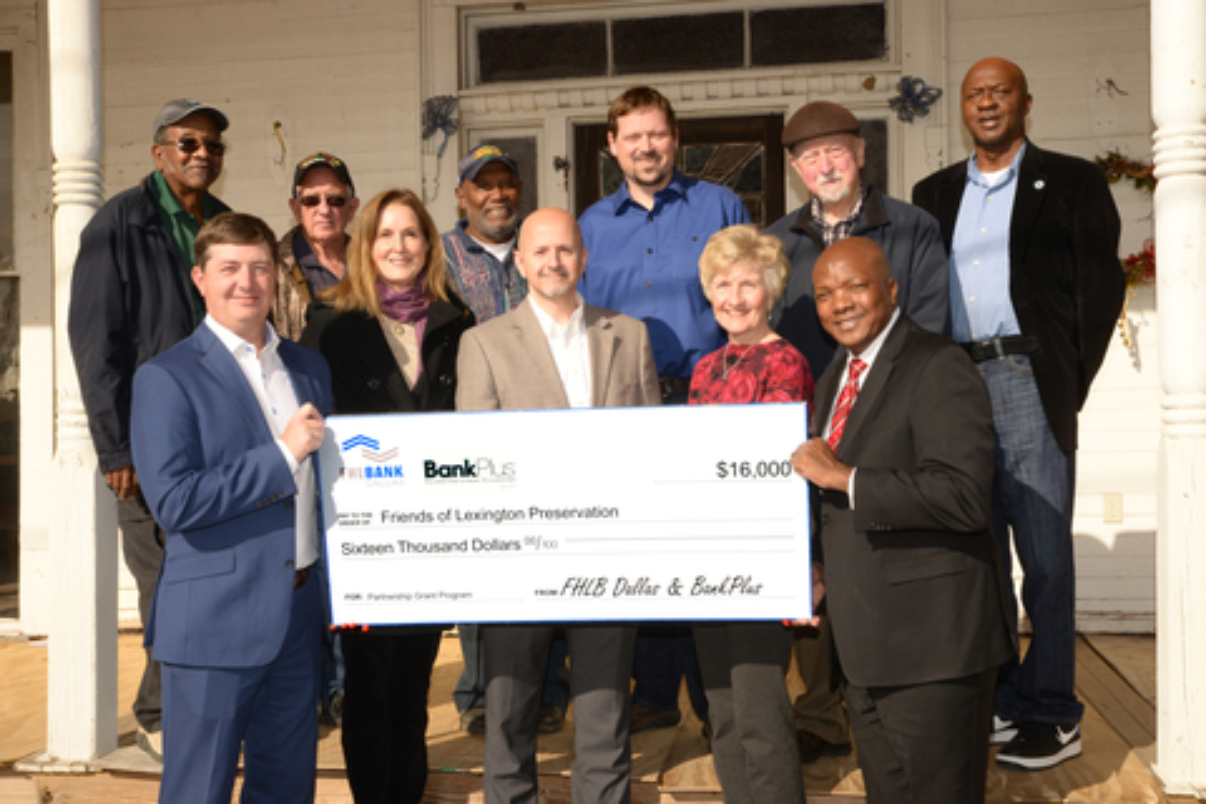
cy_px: 402
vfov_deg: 28.1
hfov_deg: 41.1
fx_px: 1608
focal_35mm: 48
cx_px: 603
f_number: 22
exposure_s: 1/250
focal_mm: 48
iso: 800
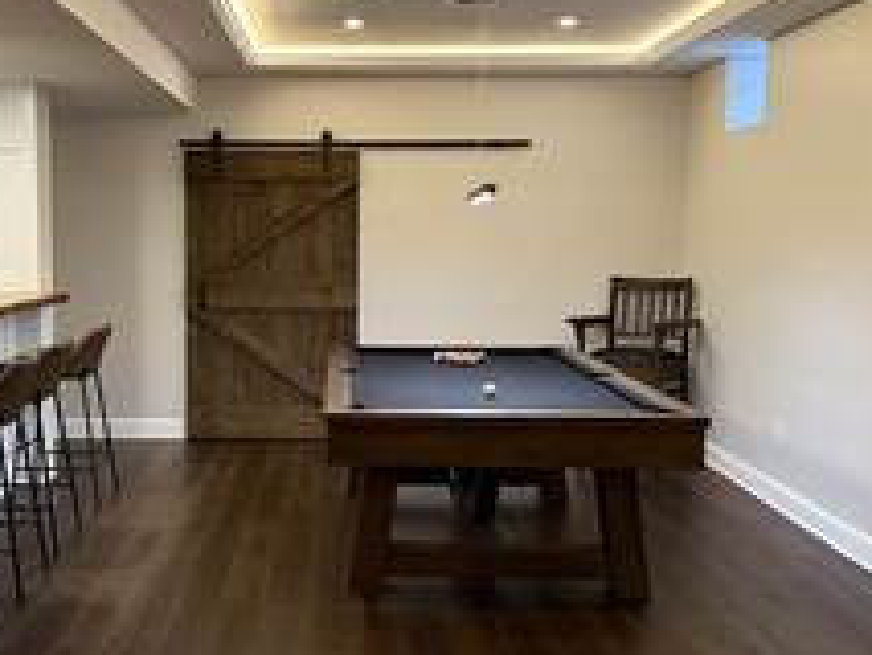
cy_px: 328
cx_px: 332
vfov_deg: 32.2
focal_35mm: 45
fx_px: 1134
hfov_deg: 41.8
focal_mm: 6.76
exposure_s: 1/60
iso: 320
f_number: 1.78
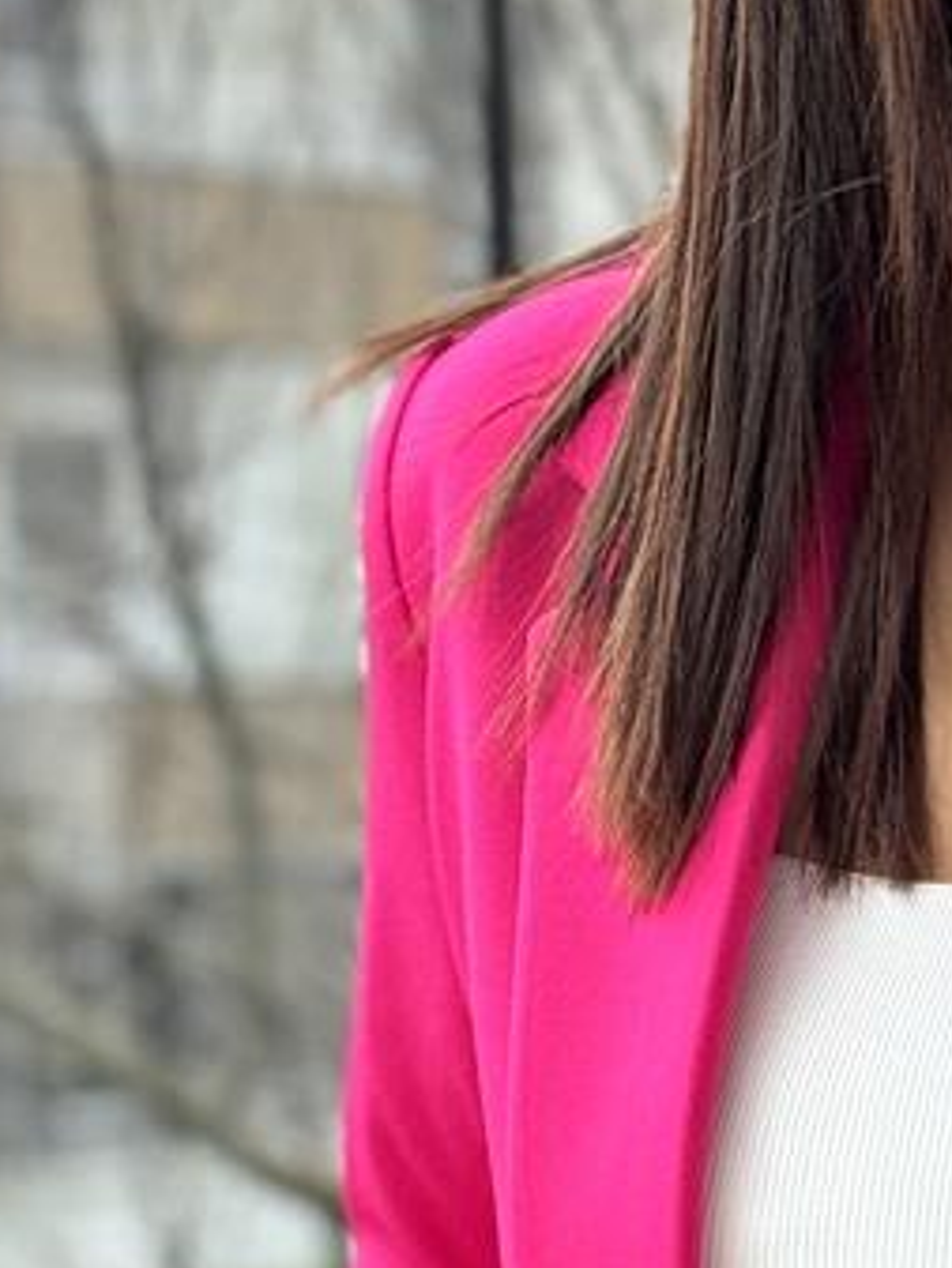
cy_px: 1345
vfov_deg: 10.3
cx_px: 1426
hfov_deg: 7.7
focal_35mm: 190
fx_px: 6963
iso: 100
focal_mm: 6.86
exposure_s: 1/87
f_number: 1.78
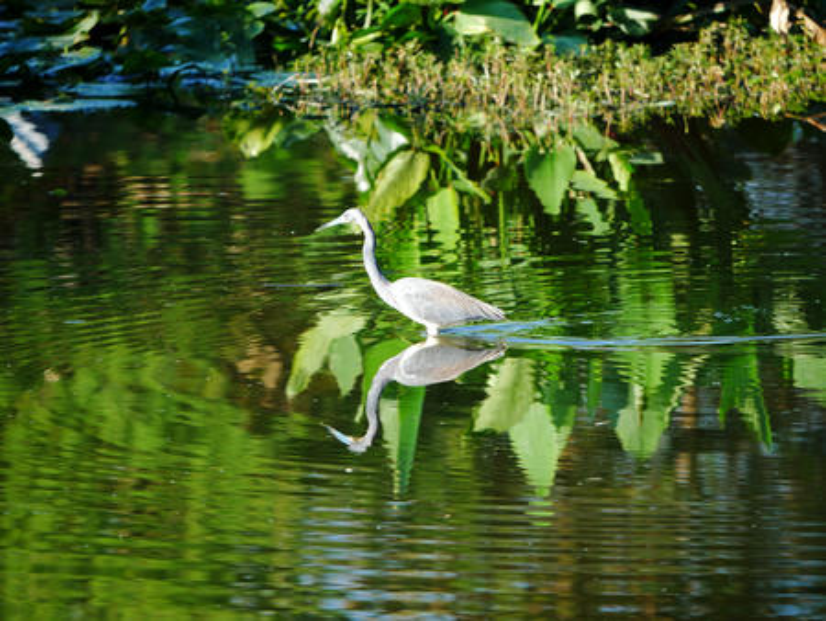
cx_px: 413
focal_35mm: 446
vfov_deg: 3.3
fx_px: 10648
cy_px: 310
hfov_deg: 4.4
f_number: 5.1
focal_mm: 223
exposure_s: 1/500
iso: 500
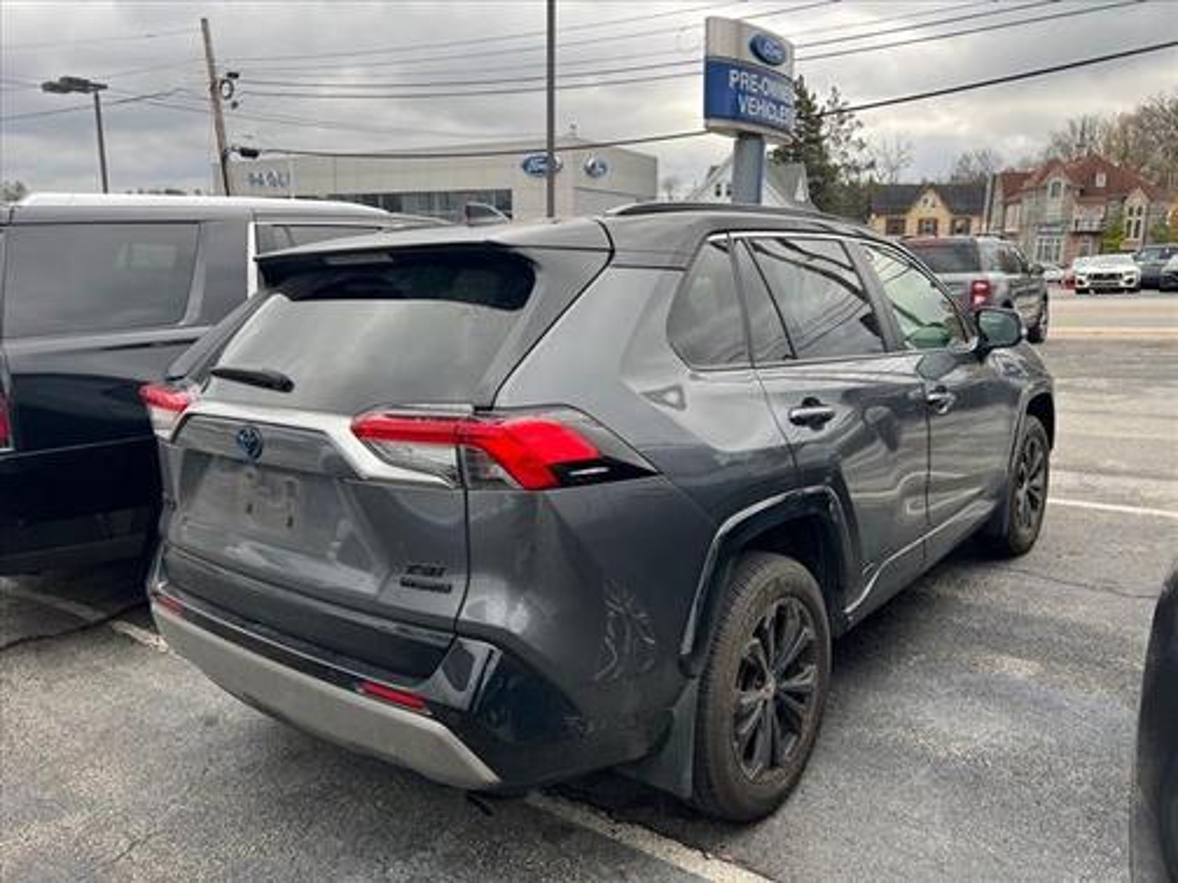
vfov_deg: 53.1
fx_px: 885
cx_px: 589
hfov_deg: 67.3
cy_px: 442
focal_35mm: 26
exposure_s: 1/687
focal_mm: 5.7
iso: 50
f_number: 1.5
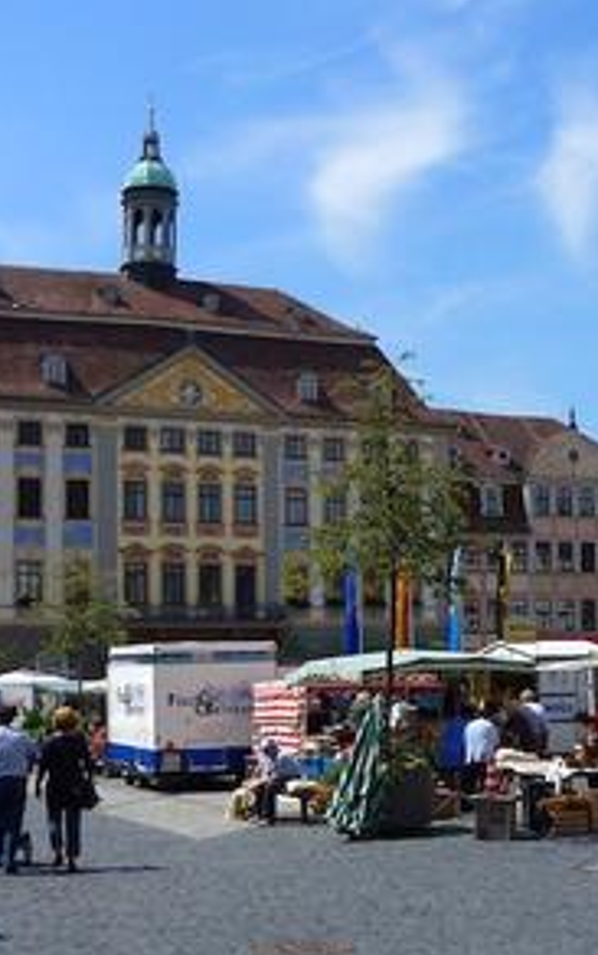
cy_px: 549
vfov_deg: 35.0
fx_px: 1509
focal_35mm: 58
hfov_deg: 22.4
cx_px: 353
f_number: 4
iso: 100
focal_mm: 4.3
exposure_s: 1/800
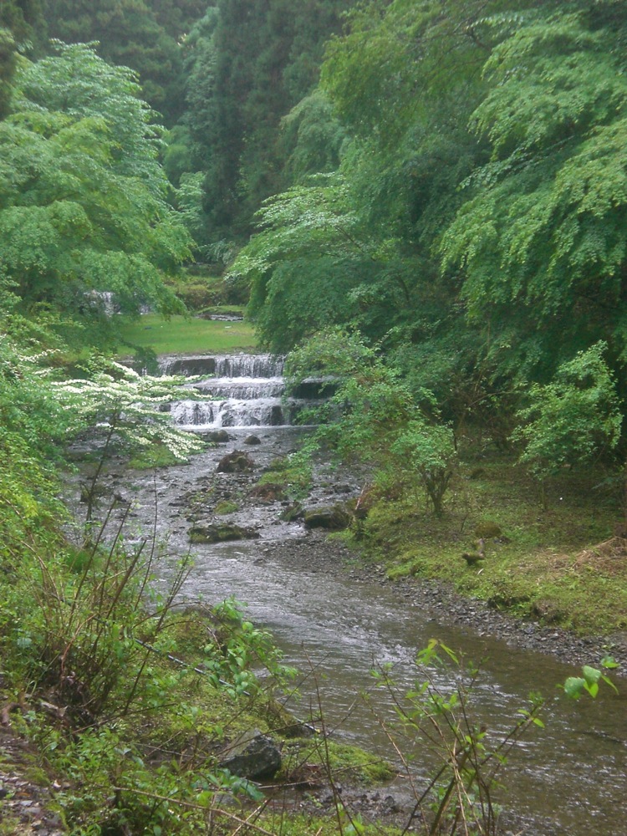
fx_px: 2101
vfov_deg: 22.5
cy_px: 418
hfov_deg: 17.0
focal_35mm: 87
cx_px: 314
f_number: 5
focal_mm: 14.49
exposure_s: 1/100
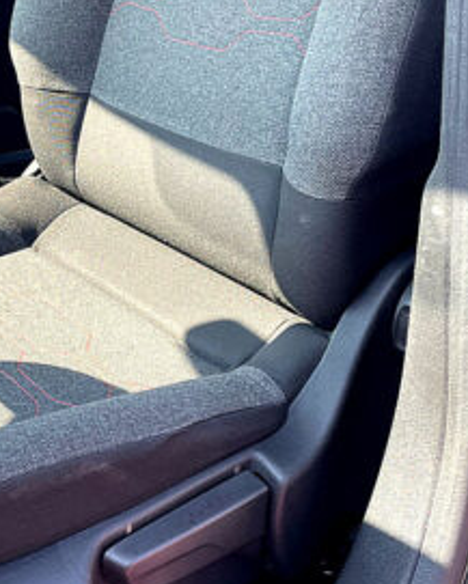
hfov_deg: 24.6
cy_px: 52
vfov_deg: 30.5
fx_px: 1021
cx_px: -8
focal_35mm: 59
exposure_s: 1/233
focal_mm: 4.2
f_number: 1.6
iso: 32
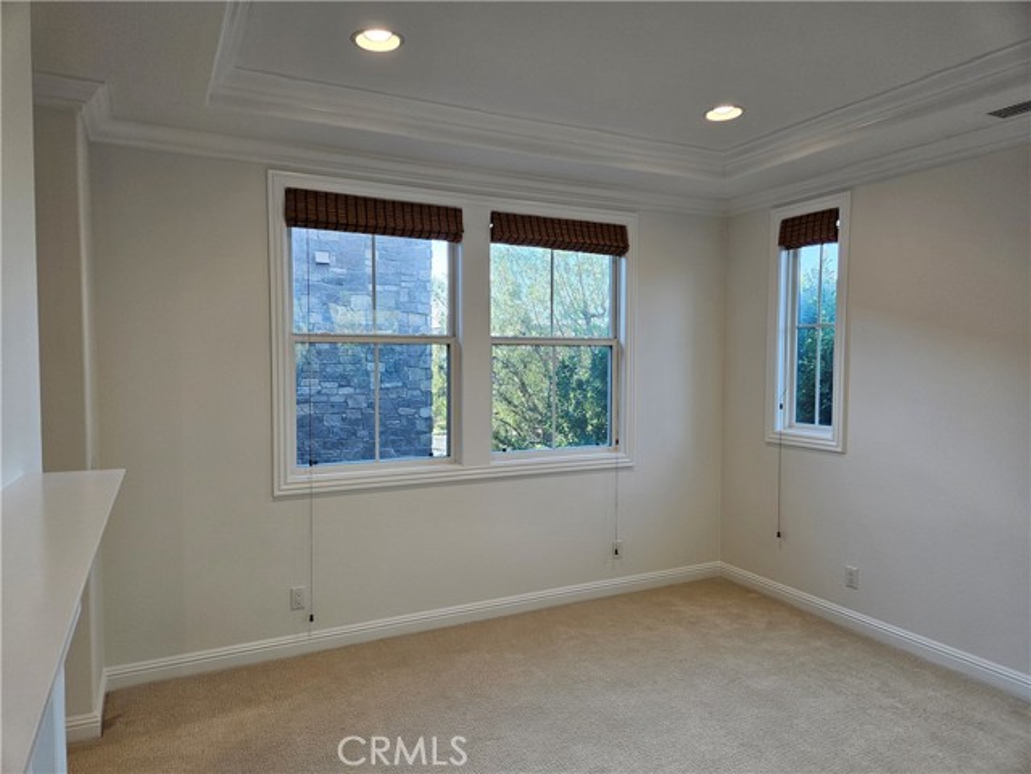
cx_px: 516
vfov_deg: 58.9
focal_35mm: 23
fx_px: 685
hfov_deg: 73.9
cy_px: 387
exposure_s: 1/120
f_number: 1.8
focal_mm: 5.4
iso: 64
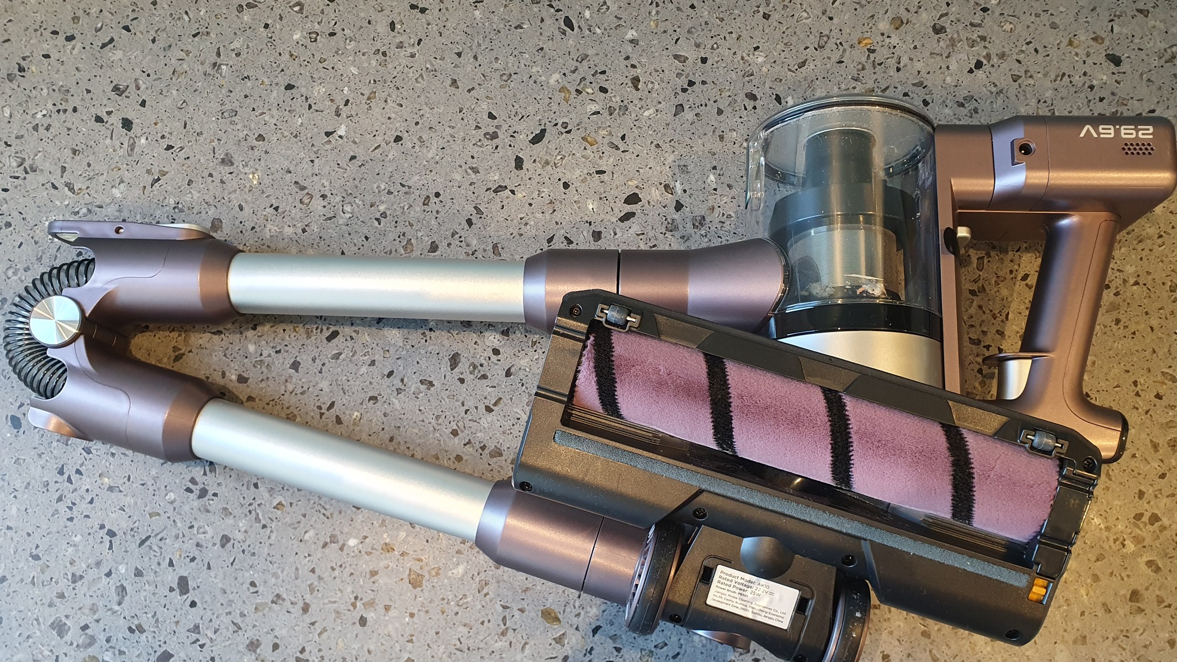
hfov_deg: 66.1
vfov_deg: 40.0
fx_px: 905
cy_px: 402
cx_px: 600
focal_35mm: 29
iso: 250
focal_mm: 4.32
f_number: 2.4
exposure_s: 1/50
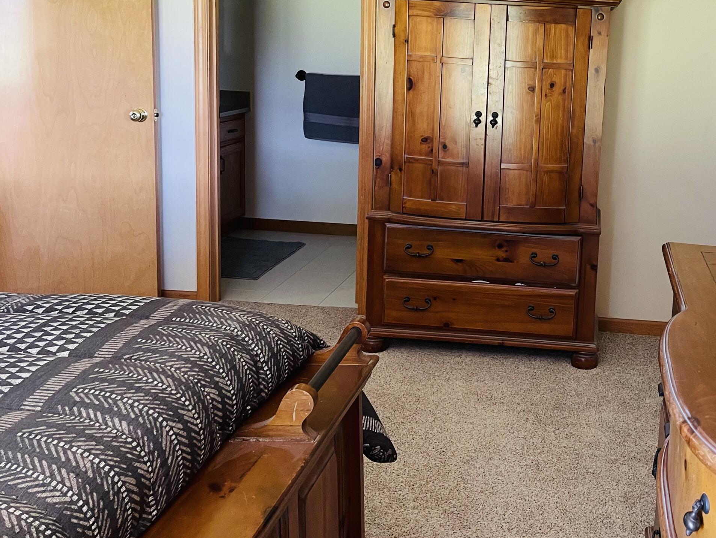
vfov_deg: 34.7
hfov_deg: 44.4
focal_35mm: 41
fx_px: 848
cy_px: 164
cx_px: 528
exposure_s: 1/60
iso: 250
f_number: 1.6
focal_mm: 5.1
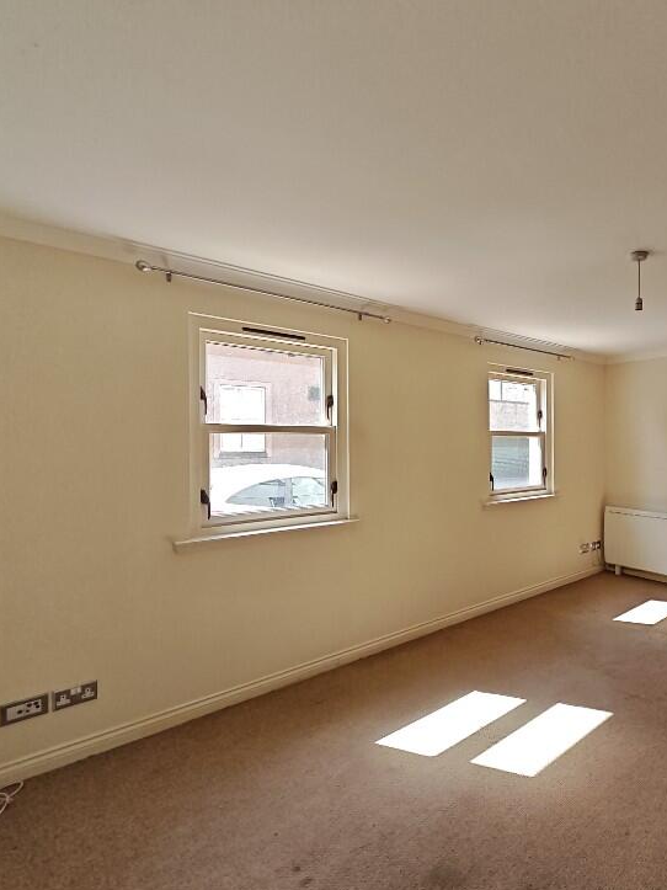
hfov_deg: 69.4
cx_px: 507
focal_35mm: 17
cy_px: 443
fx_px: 437
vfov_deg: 91.0
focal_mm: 1.82
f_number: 2
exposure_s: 1/110
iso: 50
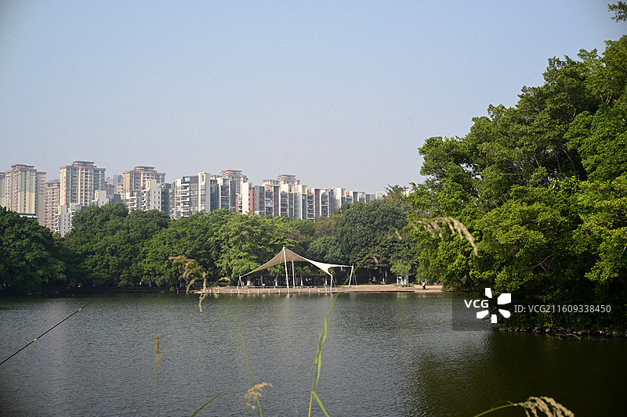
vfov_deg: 29.9
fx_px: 784
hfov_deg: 43.6
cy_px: 208
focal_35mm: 45
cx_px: 314
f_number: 1.7
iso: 400
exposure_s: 1/800
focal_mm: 45
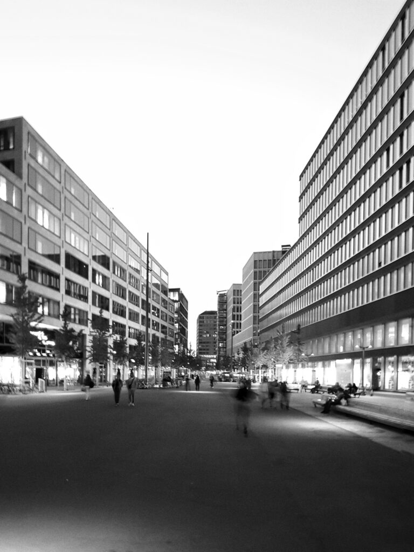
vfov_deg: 67.3
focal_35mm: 26
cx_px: 207
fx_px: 415
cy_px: 276
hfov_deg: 53.1
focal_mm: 4.2
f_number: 1.7
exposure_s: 1
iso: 50
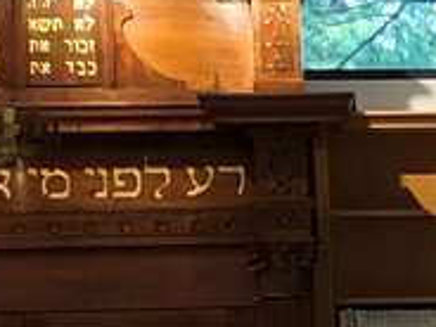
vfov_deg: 11.7
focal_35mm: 122
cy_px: 469
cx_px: 159
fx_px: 1537
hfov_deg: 16.1
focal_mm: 3.99
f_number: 1.8
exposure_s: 1/17
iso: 40
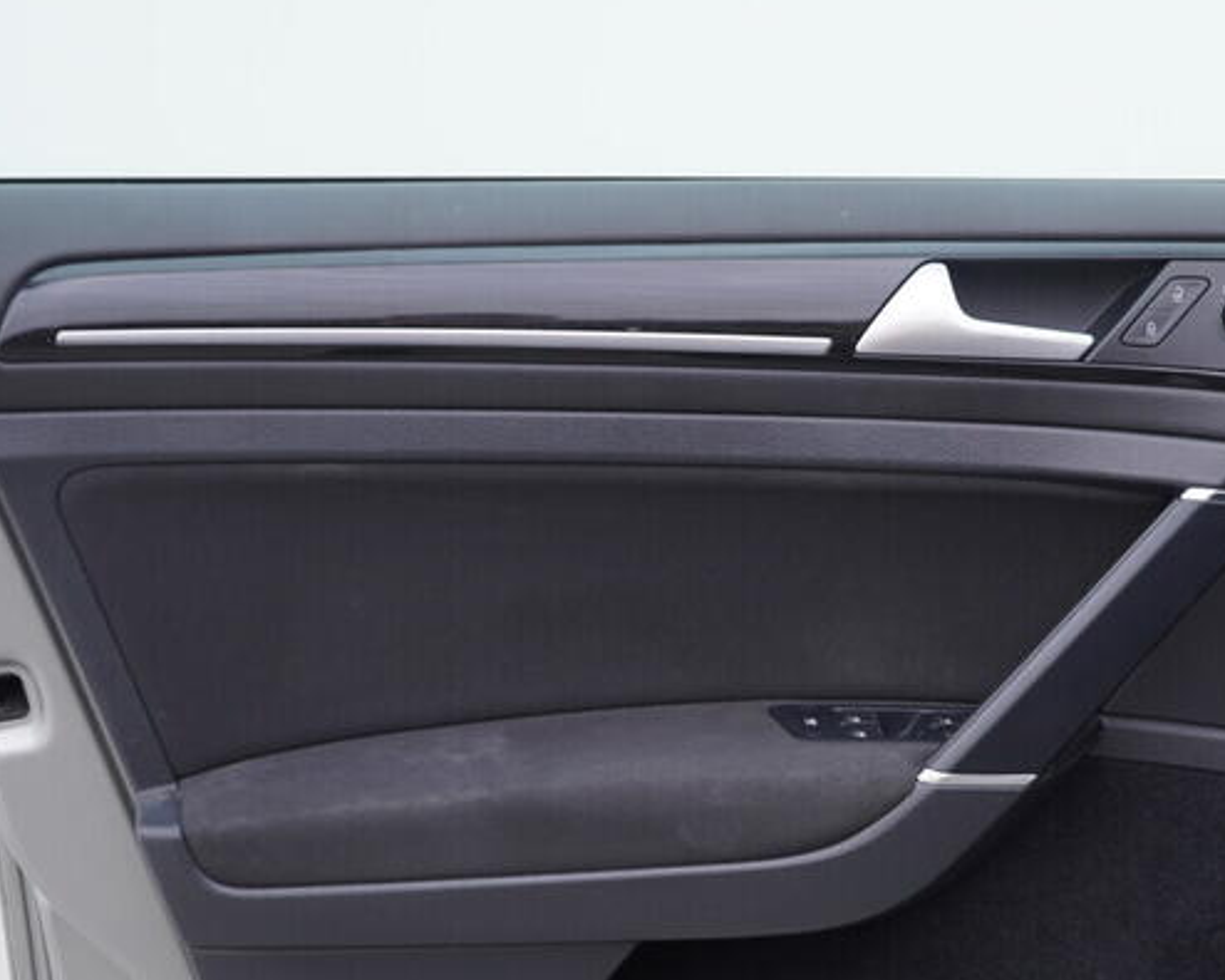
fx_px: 2537
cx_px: 940
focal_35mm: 70
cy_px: 617
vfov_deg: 21.8
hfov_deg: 26.7
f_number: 3.2
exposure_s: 1/50
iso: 125
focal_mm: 24
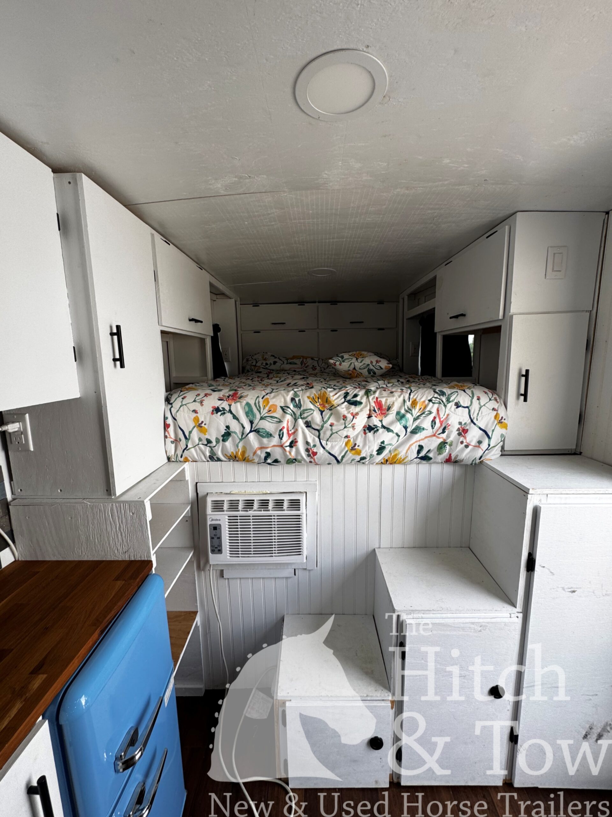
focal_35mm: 14
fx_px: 330
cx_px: 306
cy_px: 408
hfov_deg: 85.7
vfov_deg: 102.1
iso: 40
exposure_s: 1/118
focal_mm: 2.22
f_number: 2.2
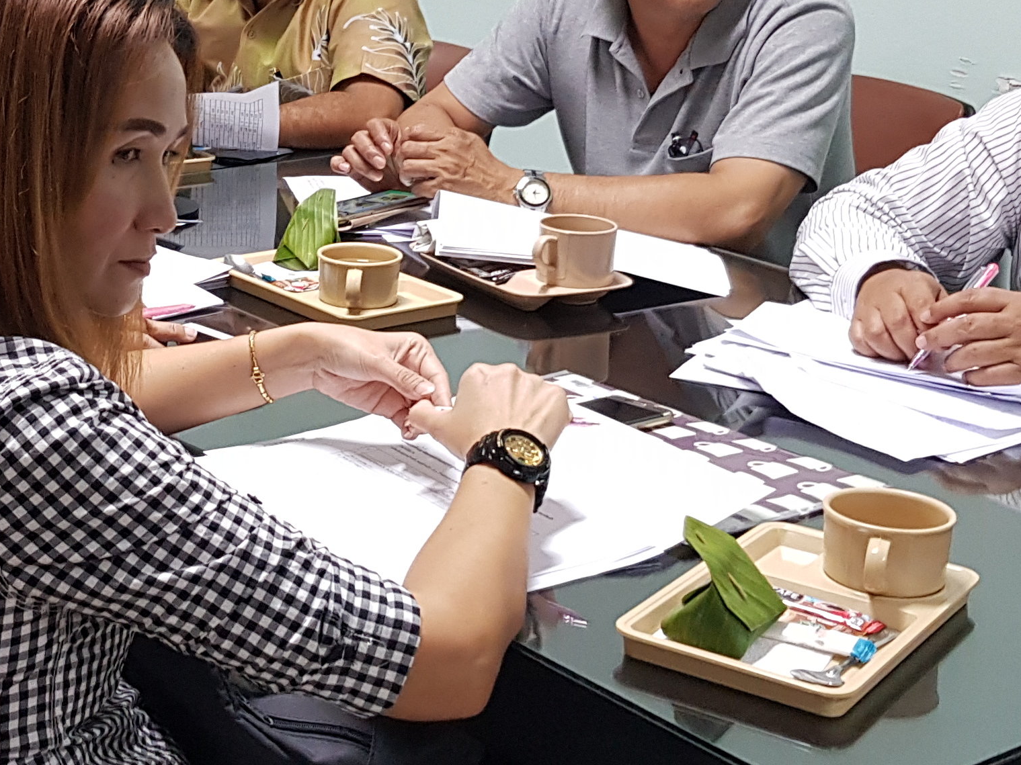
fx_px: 2035
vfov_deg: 21.2
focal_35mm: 69
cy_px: 206
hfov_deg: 27.6
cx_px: 206
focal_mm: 4.3
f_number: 1.7
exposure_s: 1/33
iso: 250
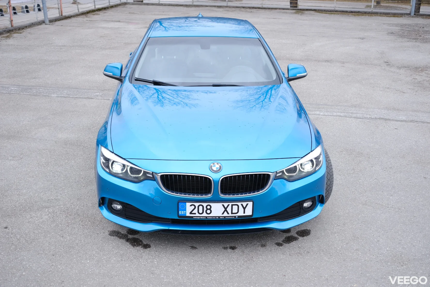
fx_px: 490
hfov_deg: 47.4
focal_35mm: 41
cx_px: 215
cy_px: 144
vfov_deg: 32.6
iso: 320
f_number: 2.8
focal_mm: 27
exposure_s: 1/640
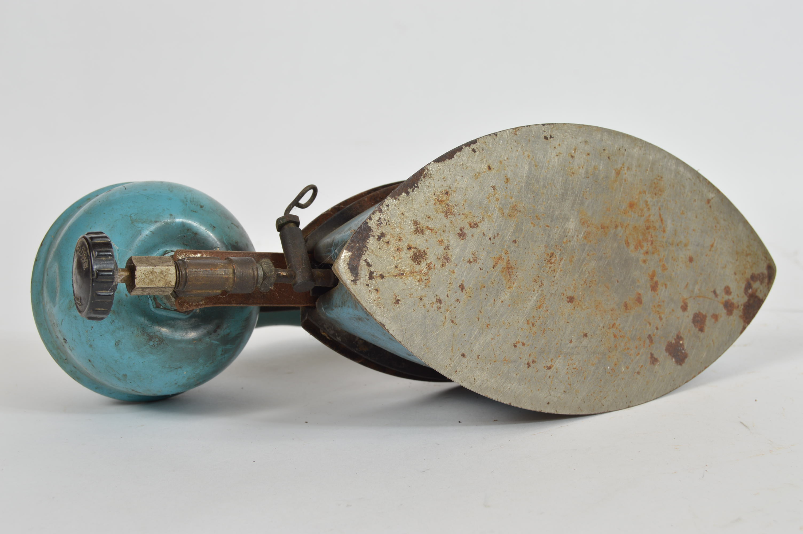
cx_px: 402
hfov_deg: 38.9
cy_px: 267
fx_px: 1137
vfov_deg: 26.4
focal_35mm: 51
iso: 100
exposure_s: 1/80
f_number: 9
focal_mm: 34
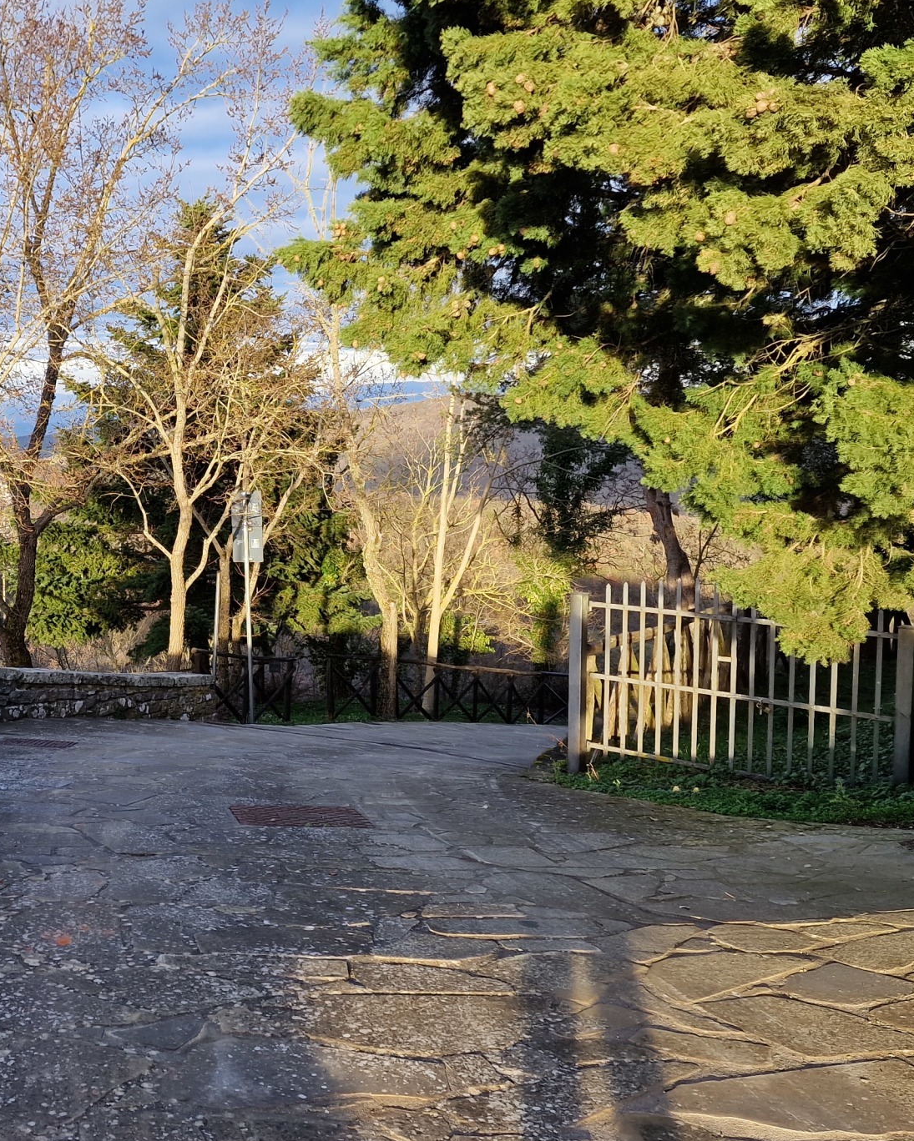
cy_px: 556
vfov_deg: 43.8
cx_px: 155
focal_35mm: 42
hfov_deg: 34.4
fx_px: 1420
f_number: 1.8
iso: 50
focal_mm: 6.4
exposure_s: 1/180
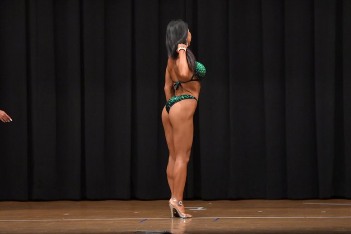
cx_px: 176
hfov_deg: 8.1
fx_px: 2485
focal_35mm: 255
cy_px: 117
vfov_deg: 5.4
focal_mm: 170
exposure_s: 1/400
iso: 6400
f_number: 5.6
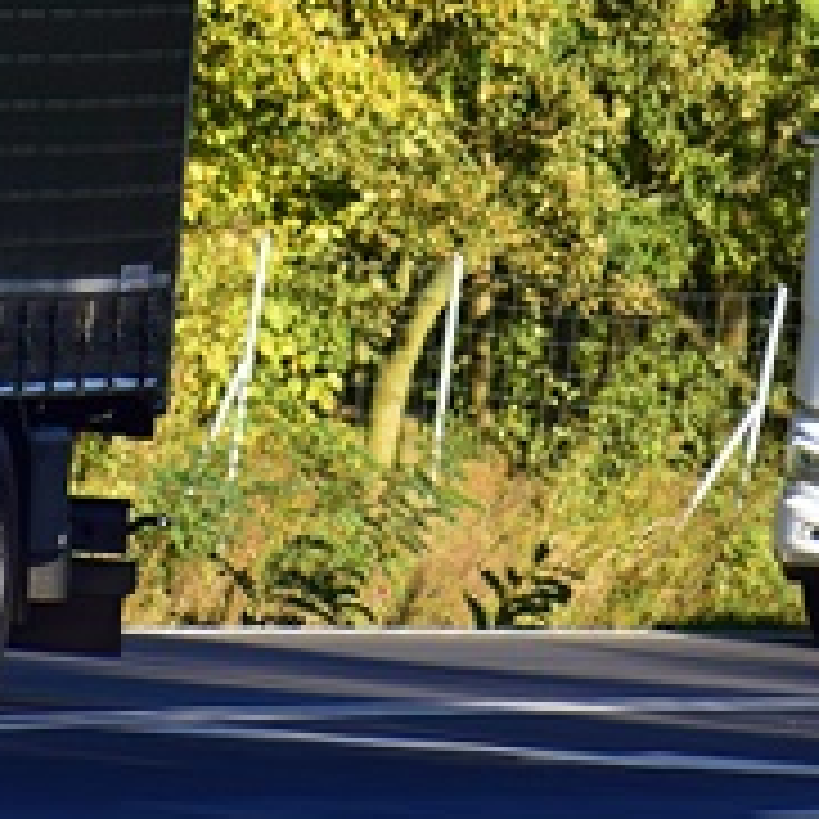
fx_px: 41918
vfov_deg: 1.1
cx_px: -22
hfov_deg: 1.1
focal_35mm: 1566
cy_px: -135
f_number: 6.3
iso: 400
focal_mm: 280
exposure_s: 1/800
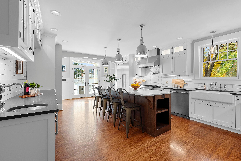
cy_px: 80
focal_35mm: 15
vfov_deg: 77.4
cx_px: 120
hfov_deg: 100.4
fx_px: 100
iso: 640
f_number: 9
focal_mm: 15
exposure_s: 1/5
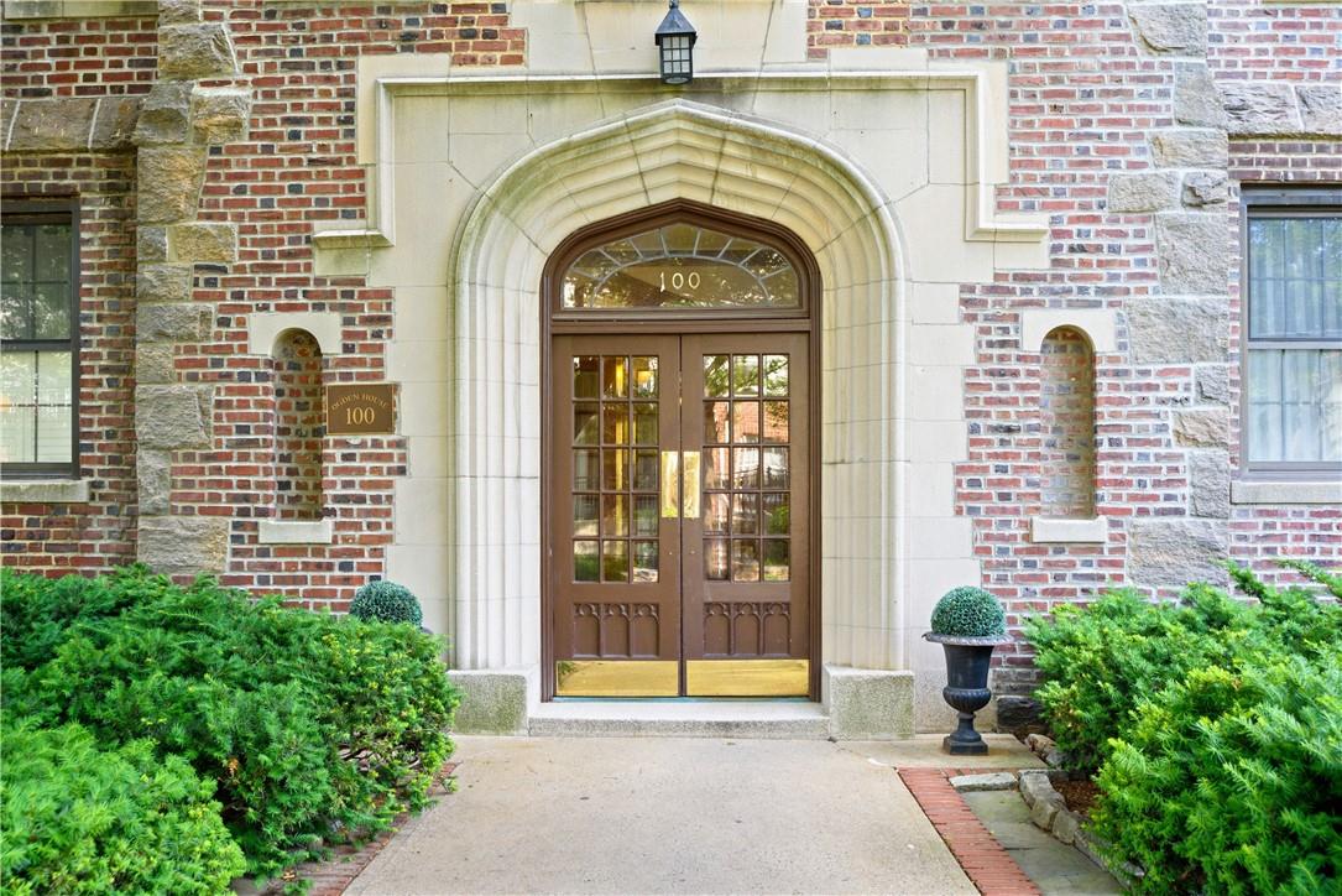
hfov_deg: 54.4
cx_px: 671
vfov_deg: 37.9
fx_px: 1305
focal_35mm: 35
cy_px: 448
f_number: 11
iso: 200
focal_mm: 35
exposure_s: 1/6
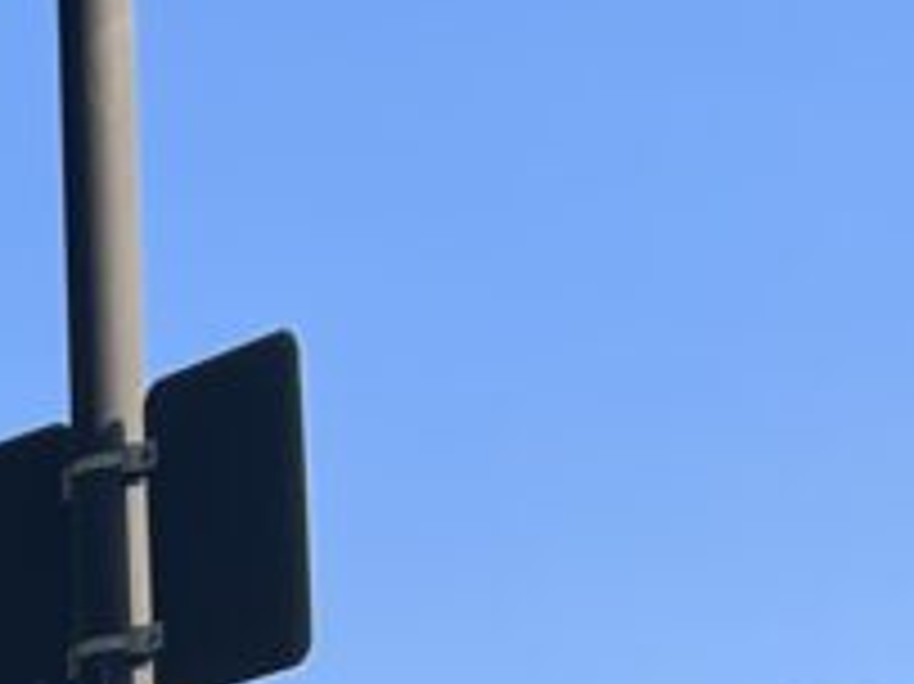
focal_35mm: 131
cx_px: -1238
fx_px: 3457
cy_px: 680
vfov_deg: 11.2
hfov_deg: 12.2
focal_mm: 5.7
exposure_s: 1/2353
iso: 50
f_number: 1.5
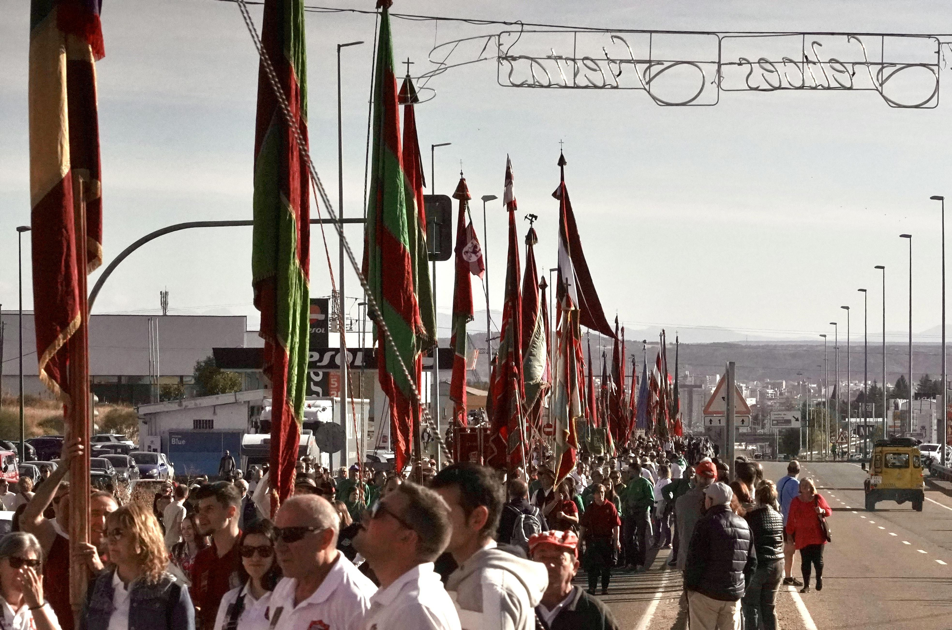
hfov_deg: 13.1
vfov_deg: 8.7
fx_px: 4143
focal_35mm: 157
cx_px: 476
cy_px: 315
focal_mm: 105
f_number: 11
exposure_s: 1/8000
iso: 5000
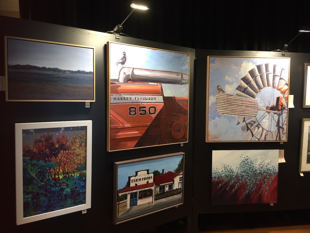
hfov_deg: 61.7
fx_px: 260
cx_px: 155
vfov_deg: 48.2
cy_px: 116
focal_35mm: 29
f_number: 2.2
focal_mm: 4.15
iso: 125
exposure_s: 1/33
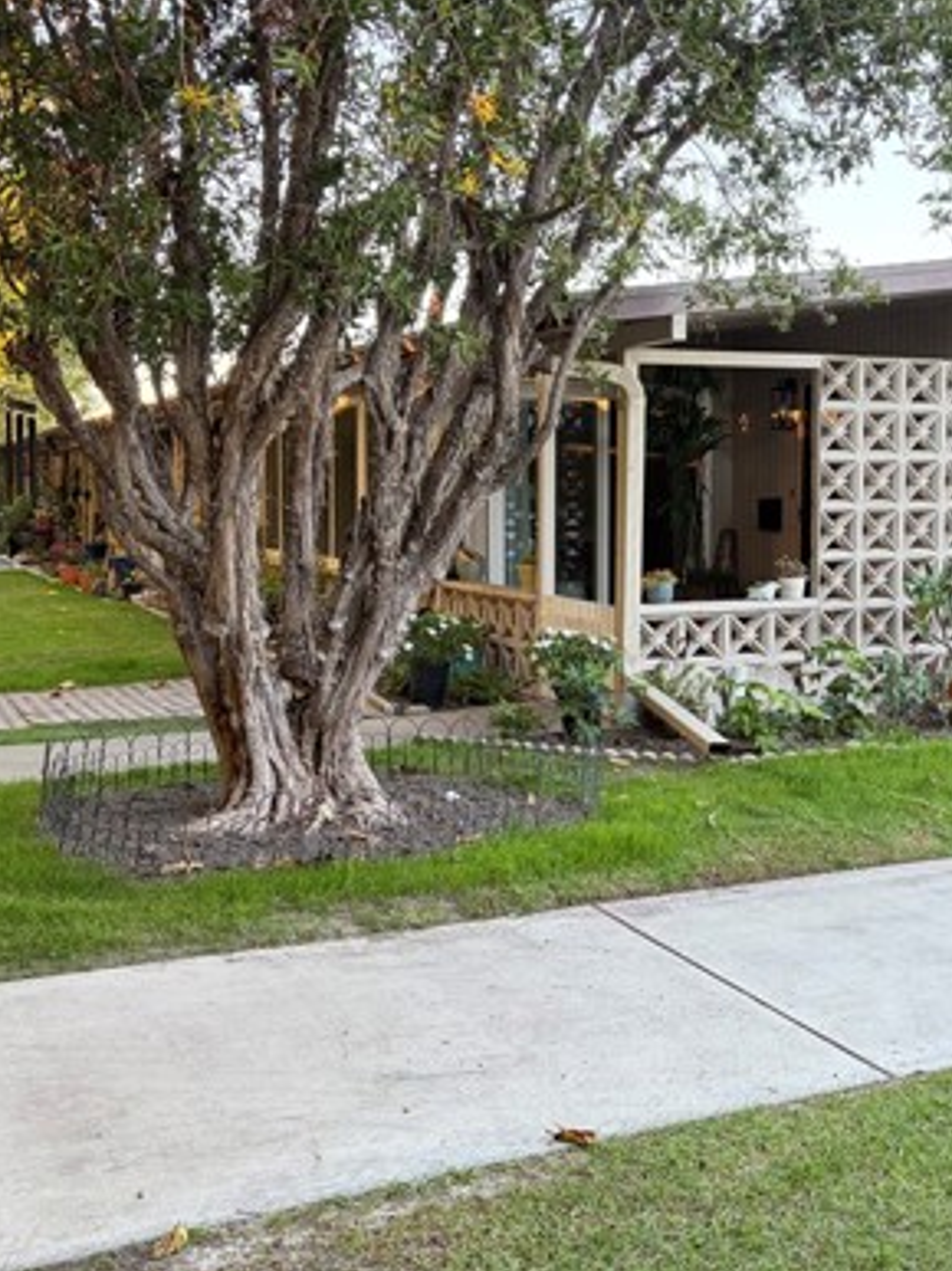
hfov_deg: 32.9
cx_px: 719
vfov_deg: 43.8
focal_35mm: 43
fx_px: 1578
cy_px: 594
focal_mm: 5.96
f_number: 1.6
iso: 125
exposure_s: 1/77
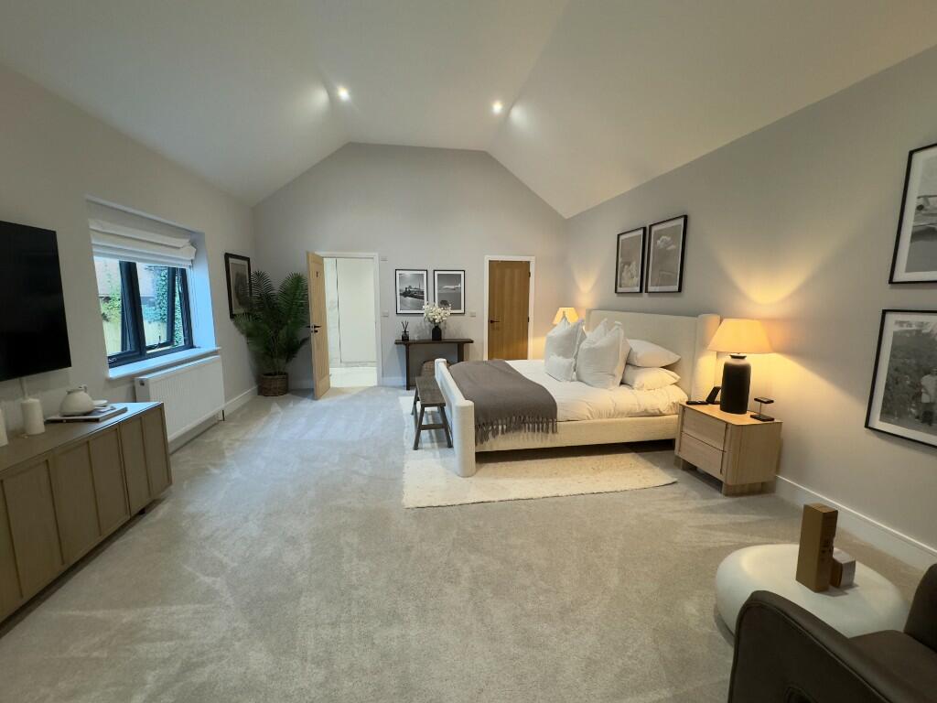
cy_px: 352
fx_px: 379
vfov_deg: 85.7
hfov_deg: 102.1
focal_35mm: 14
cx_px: 468
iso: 320
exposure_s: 1/50
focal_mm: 2.22
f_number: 2.2
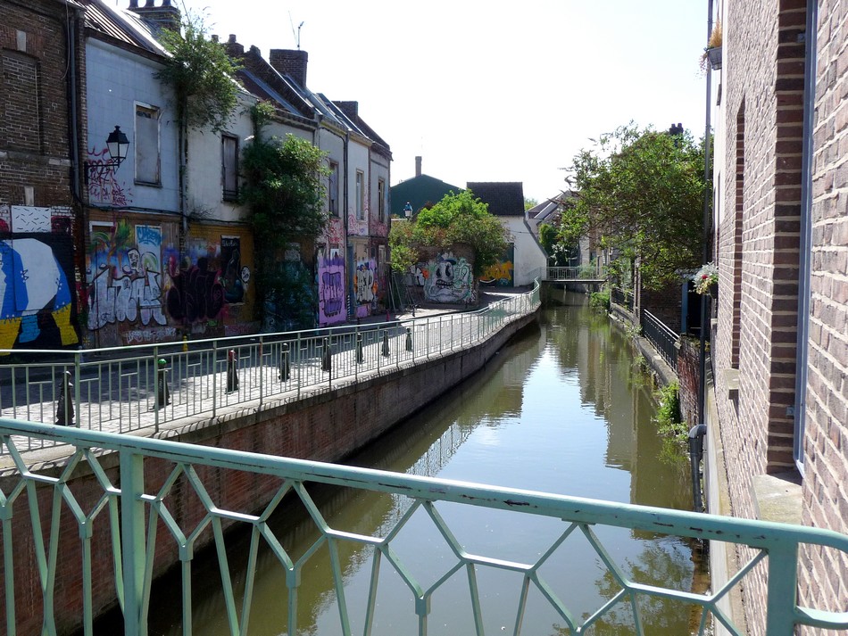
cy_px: 318
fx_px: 809
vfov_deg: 43.0
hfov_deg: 55.3
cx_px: 424
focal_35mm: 33
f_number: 3.4
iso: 100
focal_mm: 5
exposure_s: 1/800
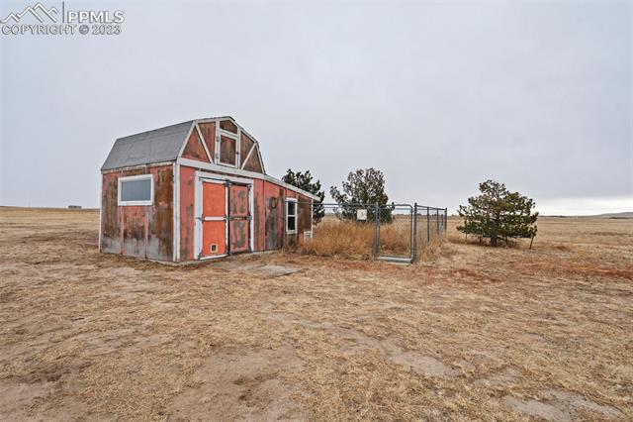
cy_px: 211
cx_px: 316
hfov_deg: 96.8
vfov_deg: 73.7
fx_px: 281
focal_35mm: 16
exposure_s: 1/640
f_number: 7.1
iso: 2000
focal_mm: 16
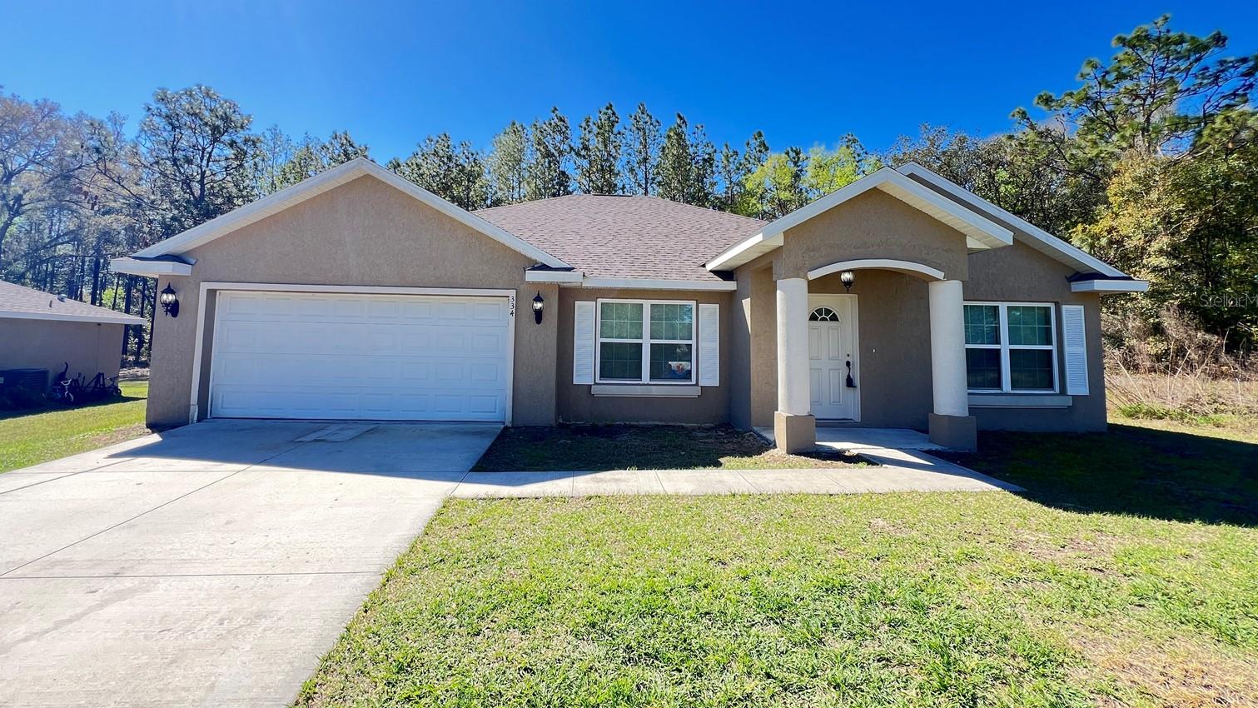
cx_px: 612
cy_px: 300
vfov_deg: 70.1
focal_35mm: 15
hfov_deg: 103.0
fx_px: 500
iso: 32
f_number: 1.8
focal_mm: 1.57
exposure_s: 1/228
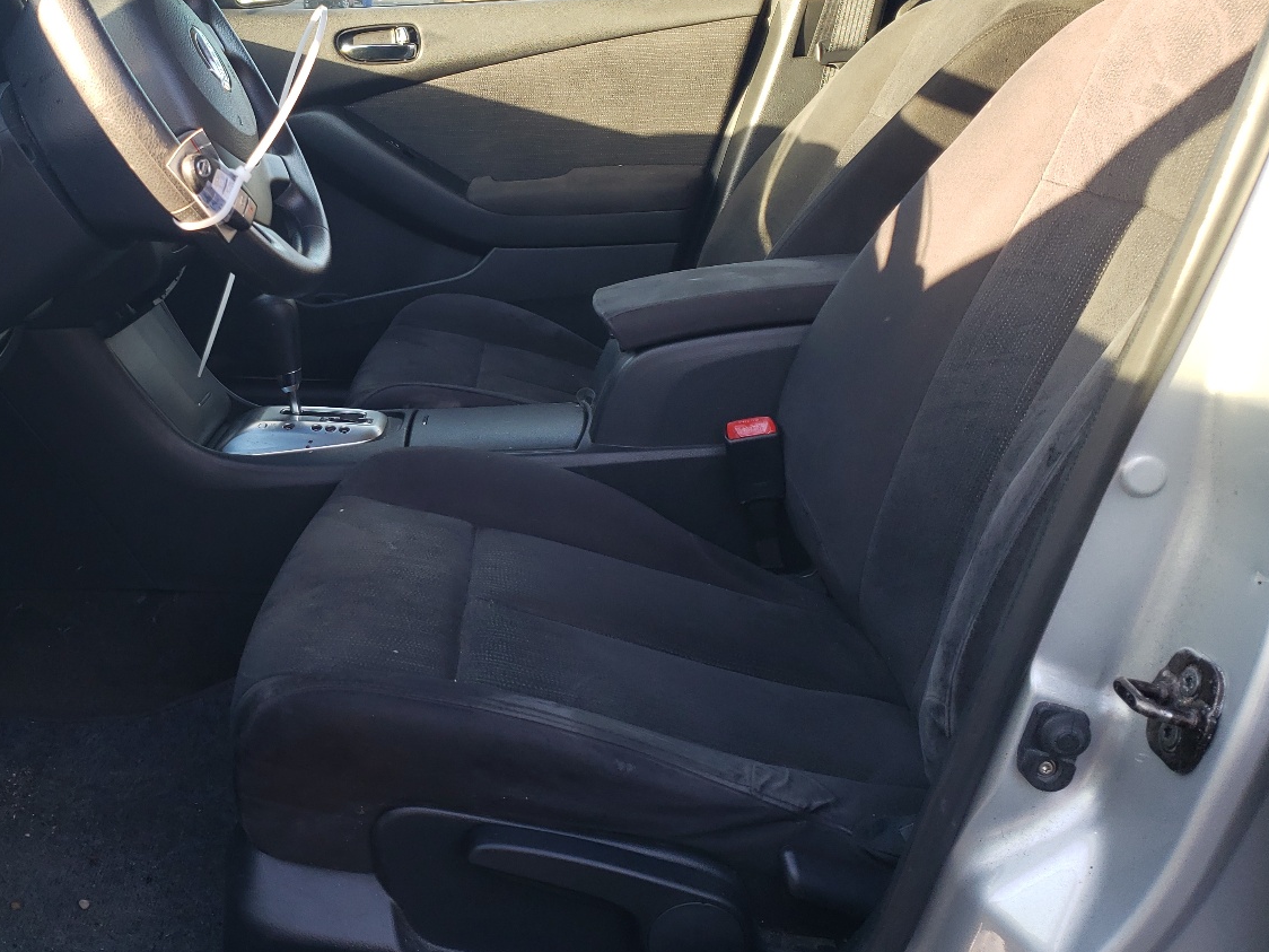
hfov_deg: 49.0
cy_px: 363
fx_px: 1356
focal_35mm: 37
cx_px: 386
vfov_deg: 38.4
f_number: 1.5
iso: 50
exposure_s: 1/128
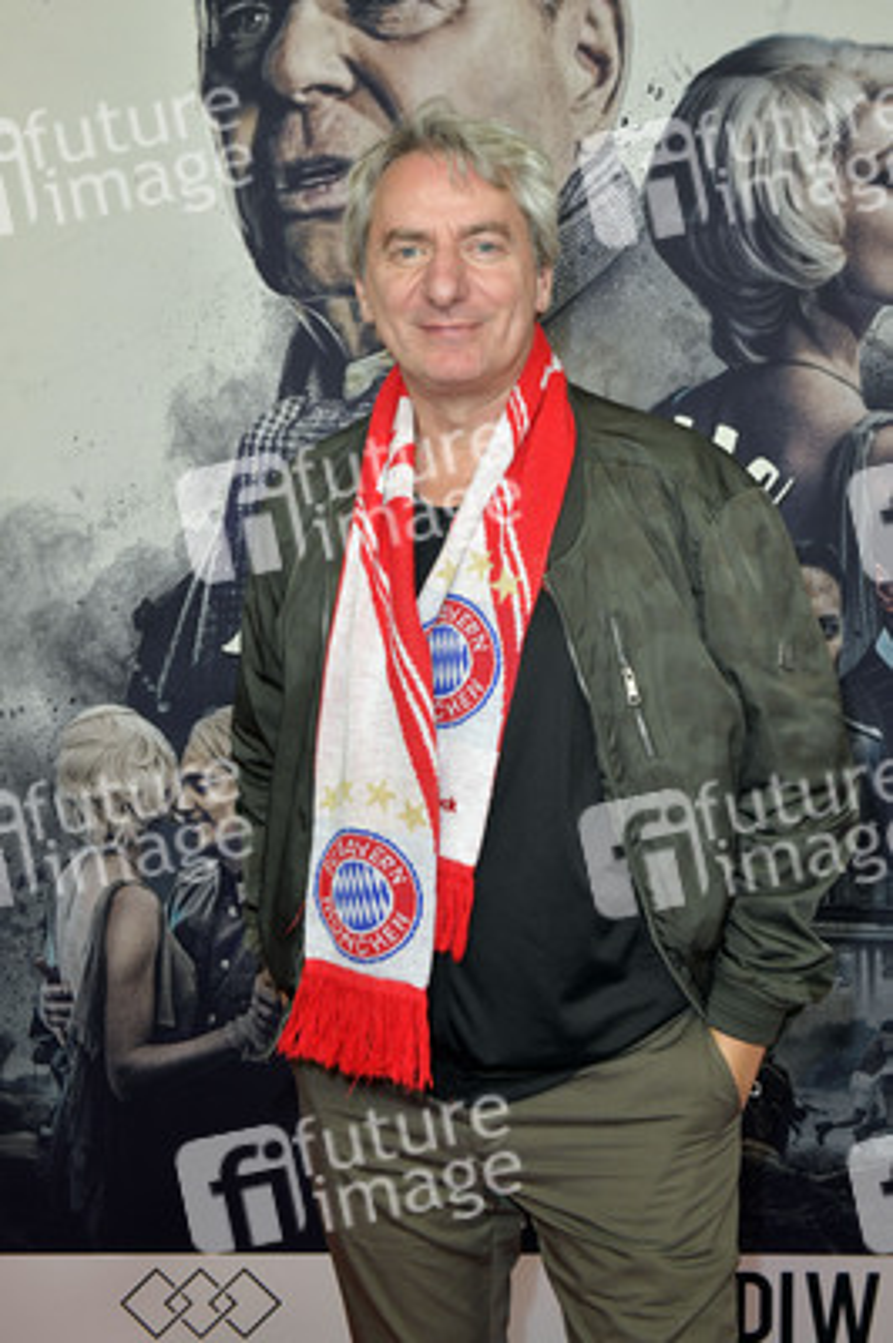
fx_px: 1565
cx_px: 446
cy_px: 672
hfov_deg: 31.8
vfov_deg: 46.4
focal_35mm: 42
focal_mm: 42
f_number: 9
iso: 1600
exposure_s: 1/250
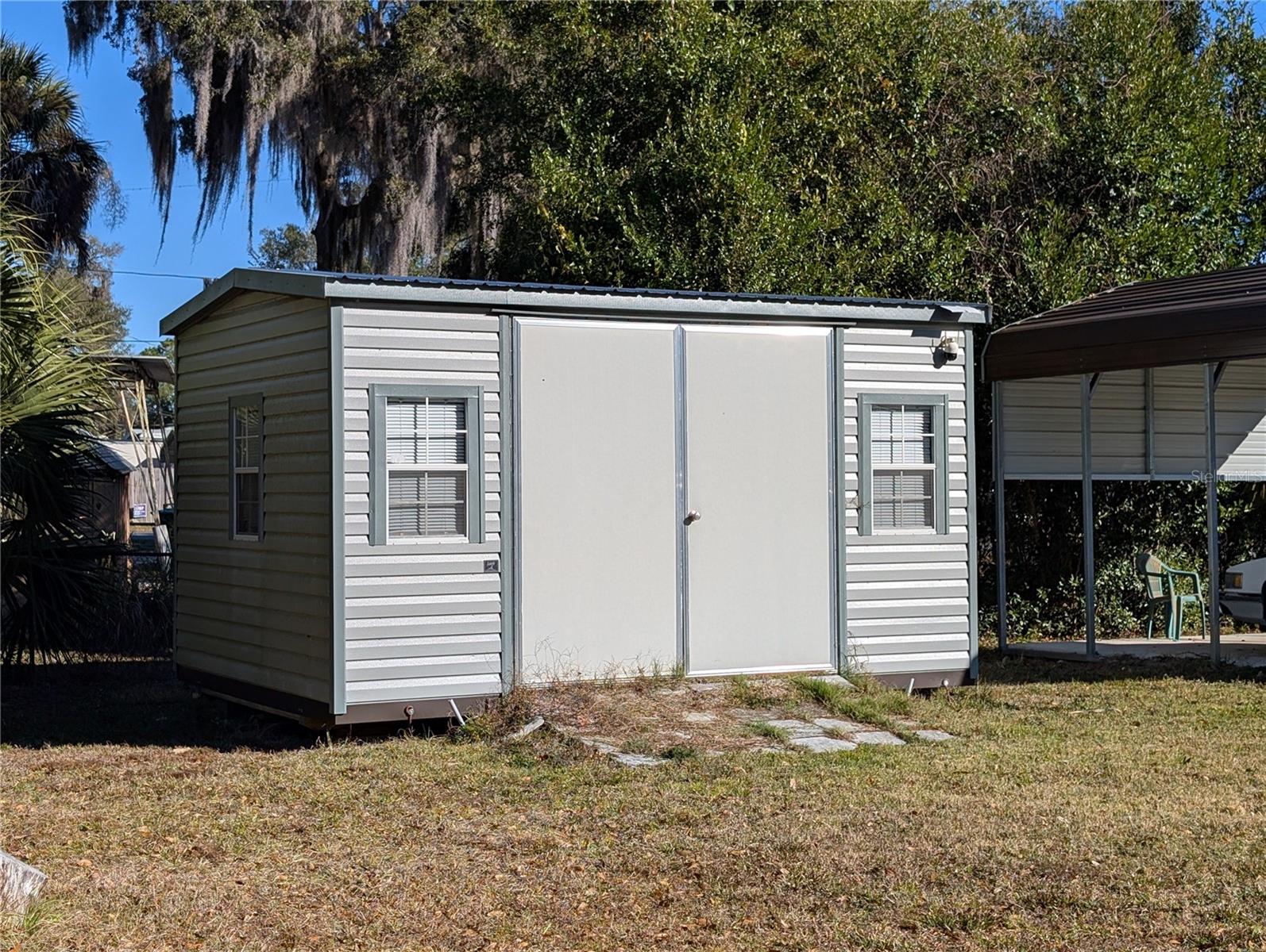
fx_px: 1794
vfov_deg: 29.7
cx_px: 633
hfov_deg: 38.9
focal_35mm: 49
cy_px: 476
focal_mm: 6.9
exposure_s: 1/1595
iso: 19
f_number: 1.68
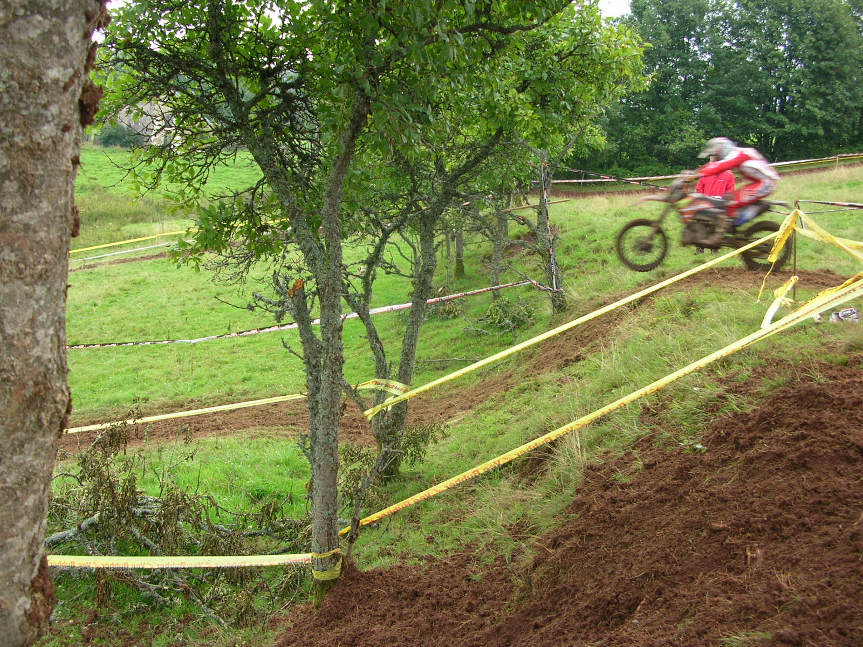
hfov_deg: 52.6
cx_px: 432
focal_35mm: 35
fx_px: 873
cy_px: 324
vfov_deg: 40.7
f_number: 2.8
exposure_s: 1/116
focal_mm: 5.8
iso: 50
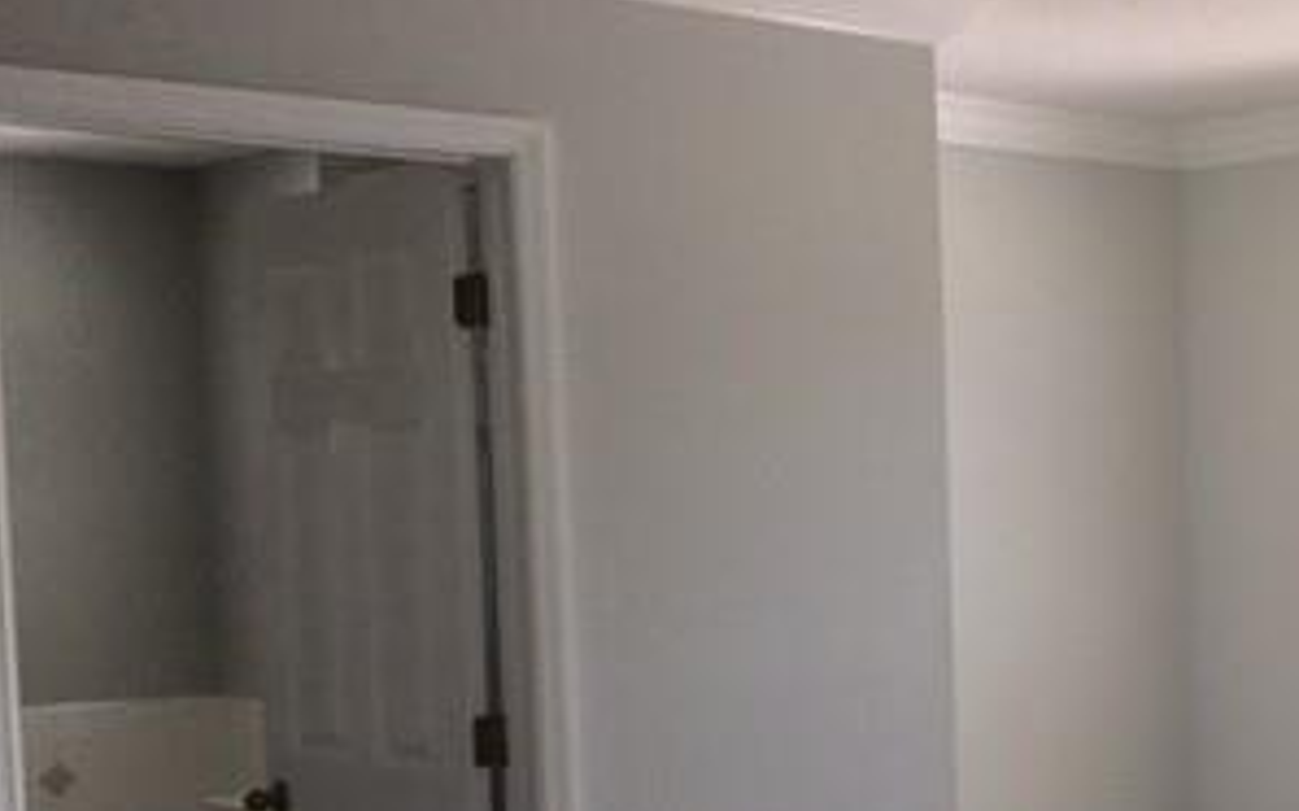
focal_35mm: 66
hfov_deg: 28.6
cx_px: 1382
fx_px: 2336
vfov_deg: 19.5
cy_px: 663
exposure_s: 1/120
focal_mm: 4.15
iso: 25
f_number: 2.2
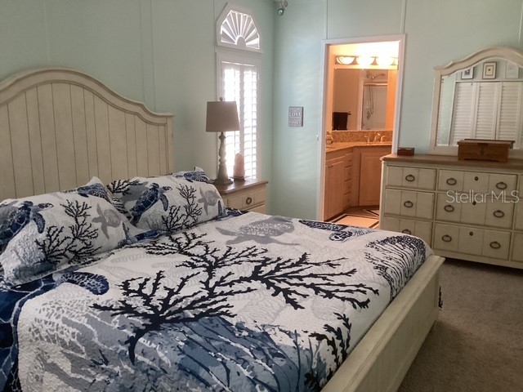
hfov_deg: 58.4
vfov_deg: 45.4
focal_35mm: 31
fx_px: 468
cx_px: 262
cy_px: 196
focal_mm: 3.3
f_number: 2.4
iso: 320
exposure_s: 1/50
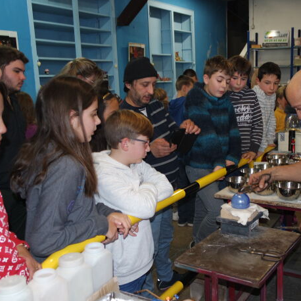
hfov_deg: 42.3
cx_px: 200
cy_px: 149
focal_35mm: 39
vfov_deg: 42.8
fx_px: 384
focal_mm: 20
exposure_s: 1/40
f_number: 3.5
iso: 400
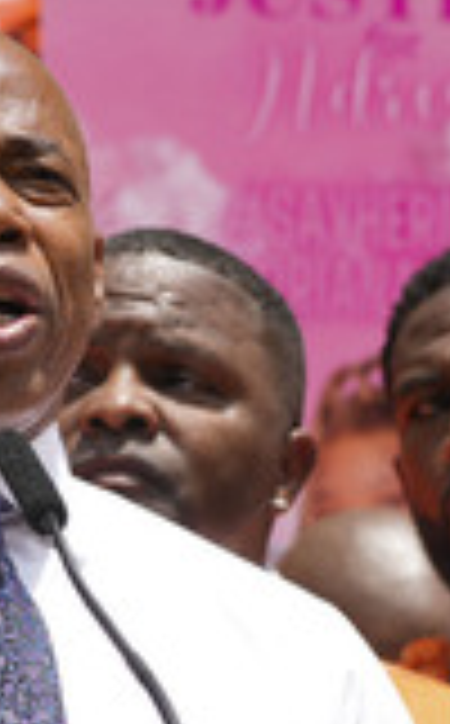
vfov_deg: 5.8
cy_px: 553
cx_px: 76
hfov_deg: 3.6
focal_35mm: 360
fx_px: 7096
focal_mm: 126
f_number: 5.6
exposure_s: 1/1000
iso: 200
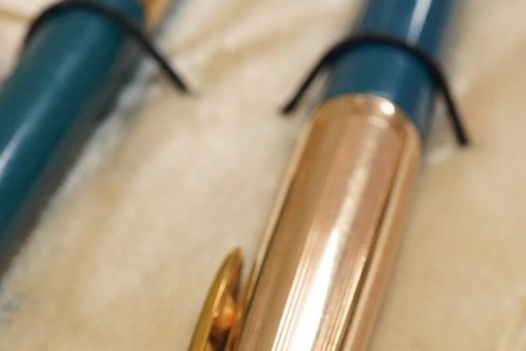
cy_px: 226
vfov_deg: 10.2
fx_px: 1958
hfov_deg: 15.3
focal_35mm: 134
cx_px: 228
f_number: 14
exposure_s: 1/100
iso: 2500
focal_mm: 30
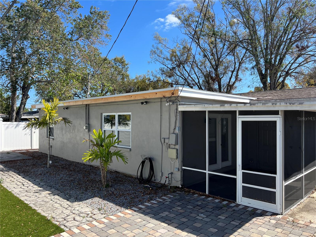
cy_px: 118
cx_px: 158
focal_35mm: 26
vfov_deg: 53.1
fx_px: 237
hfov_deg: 67.3
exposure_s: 1/2762
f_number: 1.5
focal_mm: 5.7
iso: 50
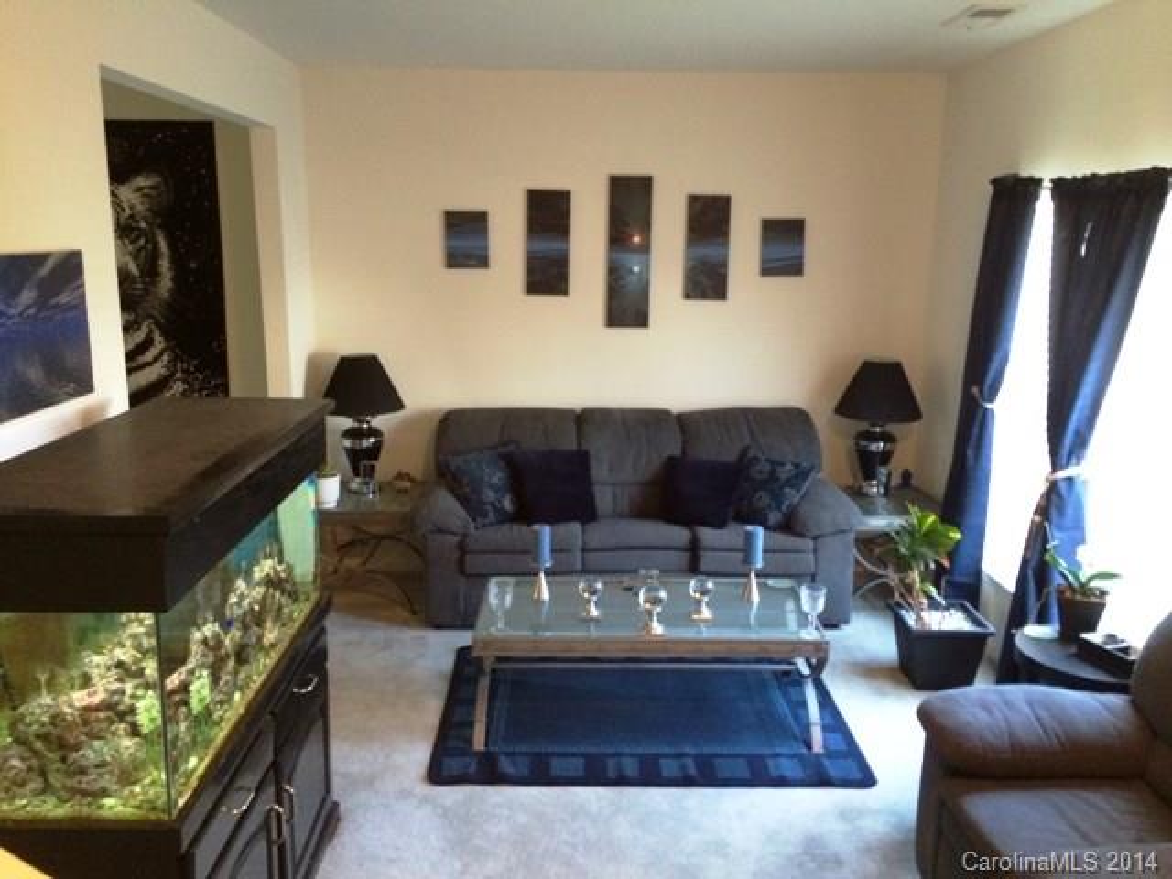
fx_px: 1016
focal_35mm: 30
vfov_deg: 46.8
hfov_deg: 60.0
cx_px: 586
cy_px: 440
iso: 320
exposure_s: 1/24
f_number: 2.2
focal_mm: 4.12
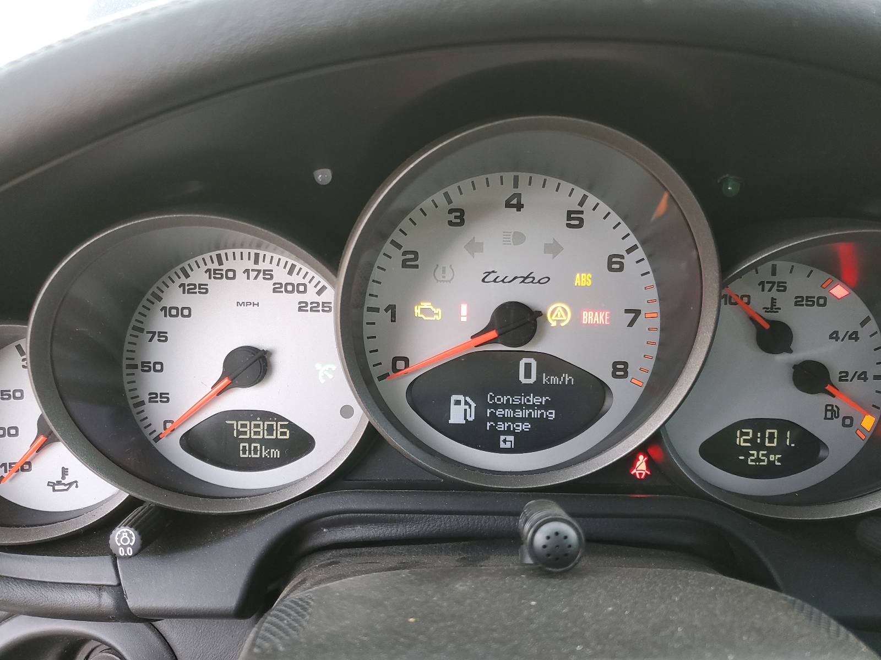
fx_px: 662
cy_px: 330
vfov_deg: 53.1
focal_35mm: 26
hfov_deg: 67.3
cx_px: 440
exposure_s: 1/60.2
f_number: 1.5
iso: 62
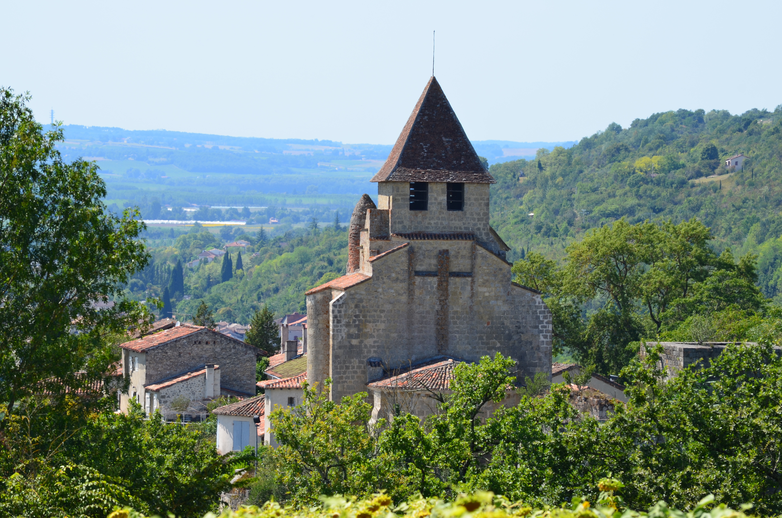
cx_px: 391
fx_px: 5365
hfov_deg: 8.3
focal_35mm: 248
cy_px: 259
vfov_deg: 5.5
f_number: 11
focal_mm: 165
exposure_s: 1/125
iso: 110
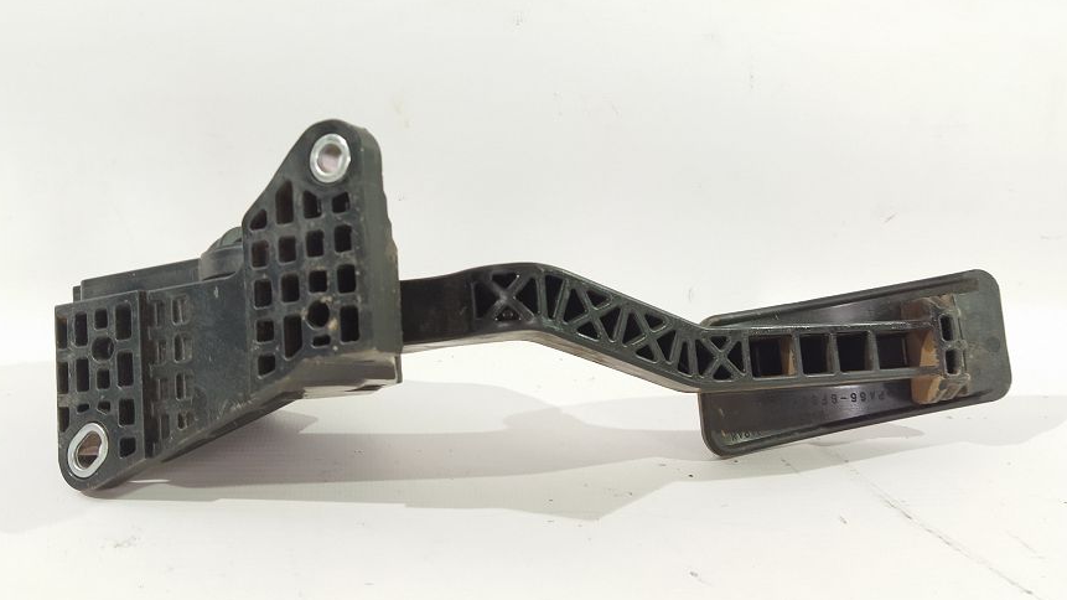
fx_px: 1160
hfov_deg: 49.4
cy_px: 293
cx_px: 533
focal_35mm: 41
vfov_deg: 29.0
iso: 313
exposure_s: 1/50
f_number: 1.79
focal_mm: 4.71
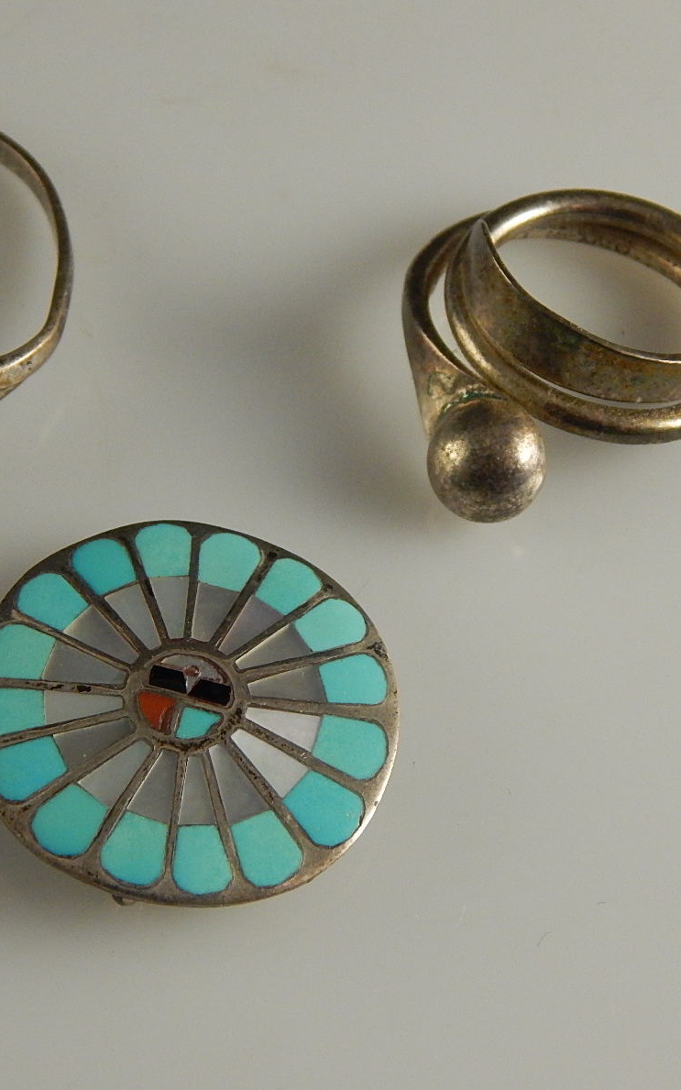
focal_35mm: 77
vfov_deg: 26.8
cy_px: 543
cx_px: 305
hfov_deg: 16.9
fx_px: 2287
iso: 400
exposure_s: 1/125
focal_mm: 9.7
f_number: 3.8
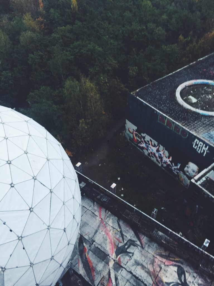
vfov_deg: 61.7
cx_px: 107
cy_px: 143
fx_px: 239
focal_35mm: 29
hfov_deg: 48.2
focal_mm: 4.15
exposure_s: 1/33
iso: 200
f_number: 2.2
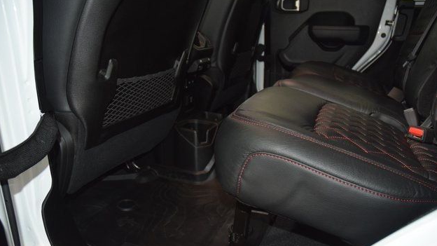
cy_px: 135
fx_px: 336
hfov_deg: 66.1
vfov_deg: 40.1
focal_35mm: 29
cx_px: 222
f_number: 3.5
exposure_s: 1/30
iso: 1600
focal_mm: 18
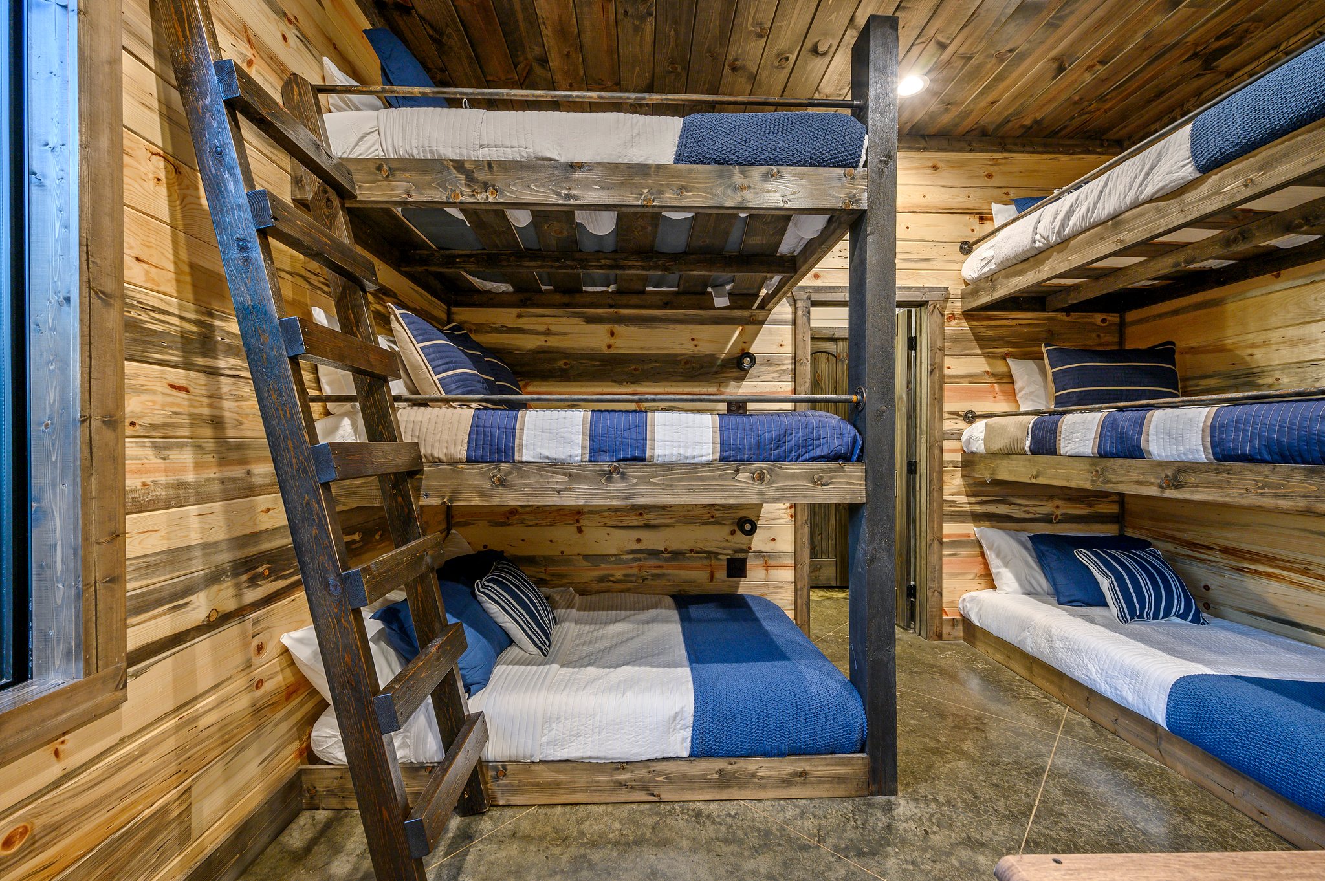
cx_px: 662
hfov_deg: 104.3
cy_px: 440
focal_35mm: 14
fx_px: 515
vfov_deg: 81.1
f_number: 9
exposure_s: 1/2
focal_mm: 14
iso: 200
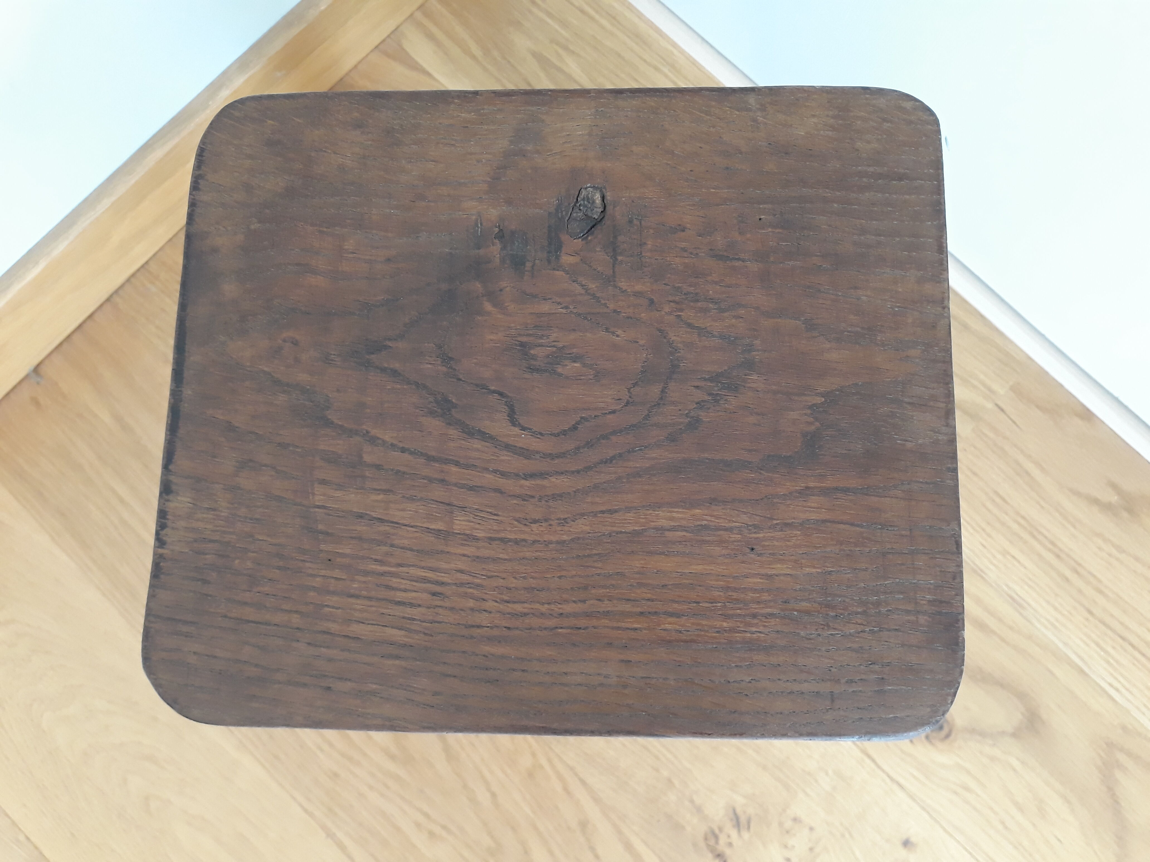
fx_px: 897
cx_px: 575
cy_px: 431
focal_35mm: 27
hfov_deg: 65.3
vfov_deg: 51.4
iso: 200
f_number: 1.7
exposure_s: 1/50
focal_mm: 3.71
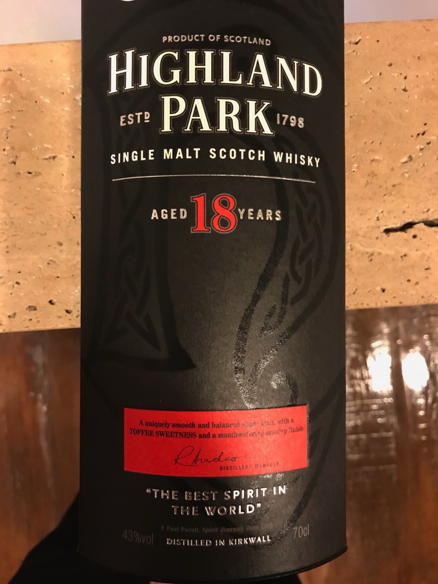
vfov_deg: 63.4
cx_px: 219
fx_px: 472
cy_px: 292
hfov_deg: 49.7
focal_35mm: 28
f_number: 1.8
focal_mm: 3.99
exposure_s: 1/5
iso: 100
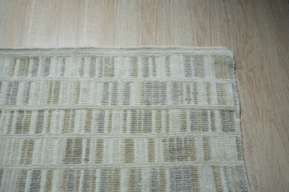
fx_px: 193
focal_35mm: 24
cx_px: 144
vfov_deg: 53.1
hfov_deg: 73.7
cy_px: 96
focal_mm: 24
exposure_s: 1/200
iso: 640
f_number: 5
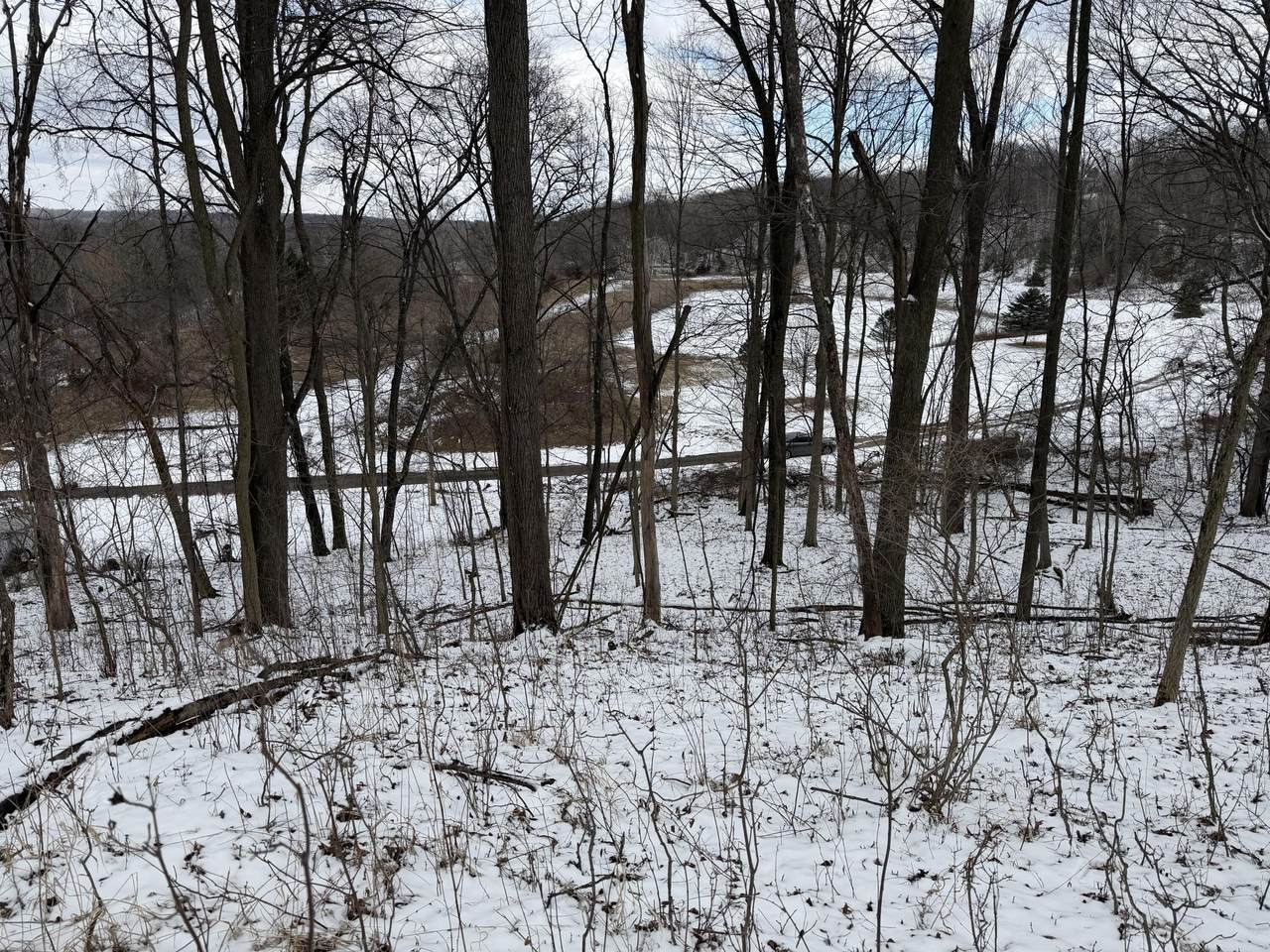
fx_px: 881
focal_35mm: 24
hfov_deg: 71.6
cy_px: 476
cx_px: 635
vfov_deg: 56.8
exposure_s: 1/3759
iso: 80
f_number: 1.78
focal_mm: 6.76
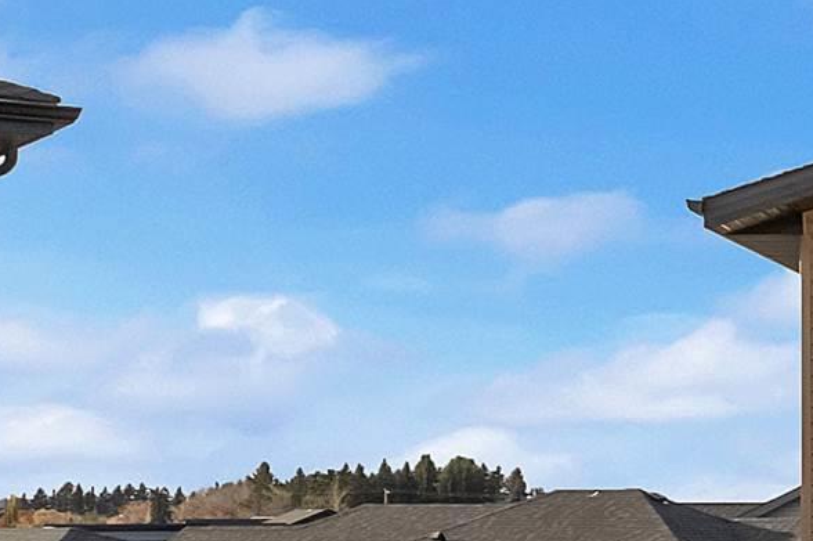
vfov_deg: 11.7
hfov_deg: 14.6
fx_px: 2595
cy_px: 594
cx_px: 1644
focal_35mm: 115
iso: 100
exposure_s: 1/1500
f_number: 2.4
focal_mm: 8.38
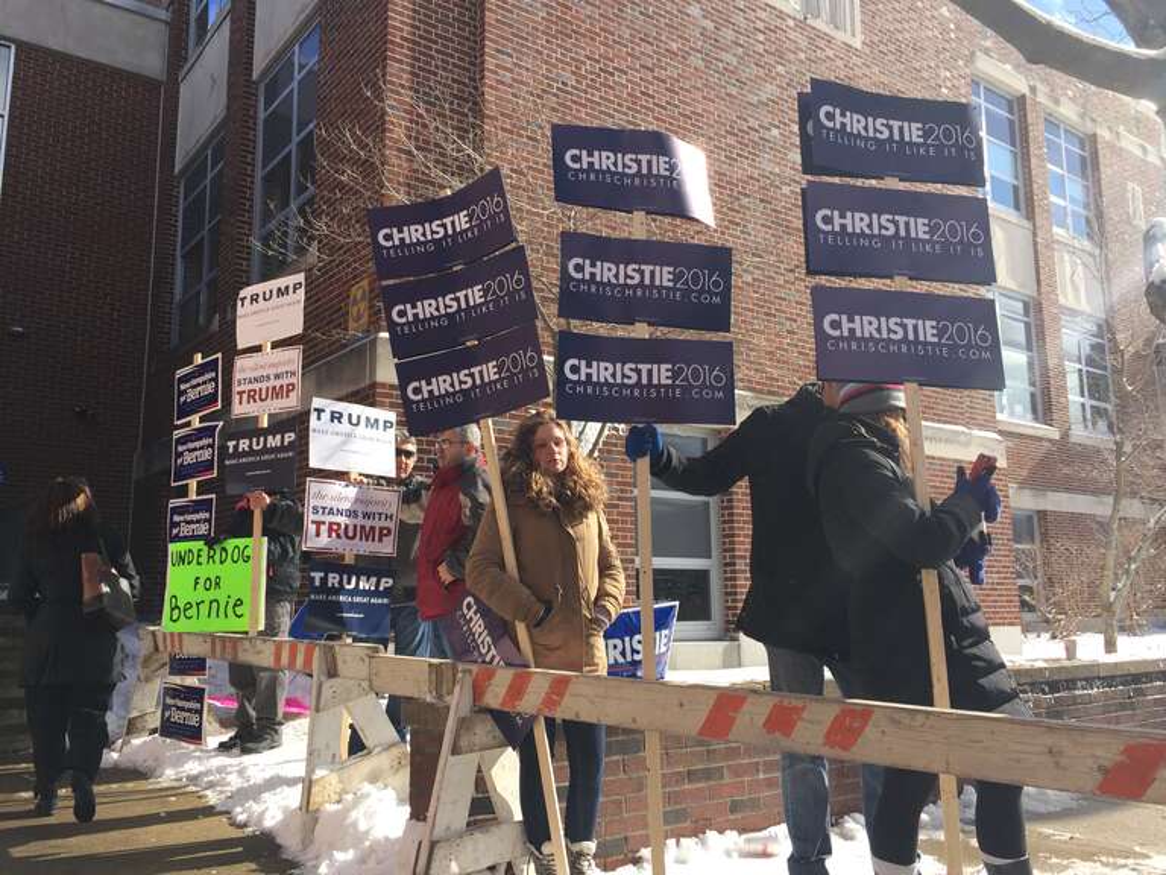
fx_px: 977
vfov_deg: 48.2
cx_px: 583
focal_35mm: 29
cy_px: 438
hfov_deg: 61.7
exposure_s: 1/1199
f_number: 2.2
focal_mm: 4.15
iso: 32
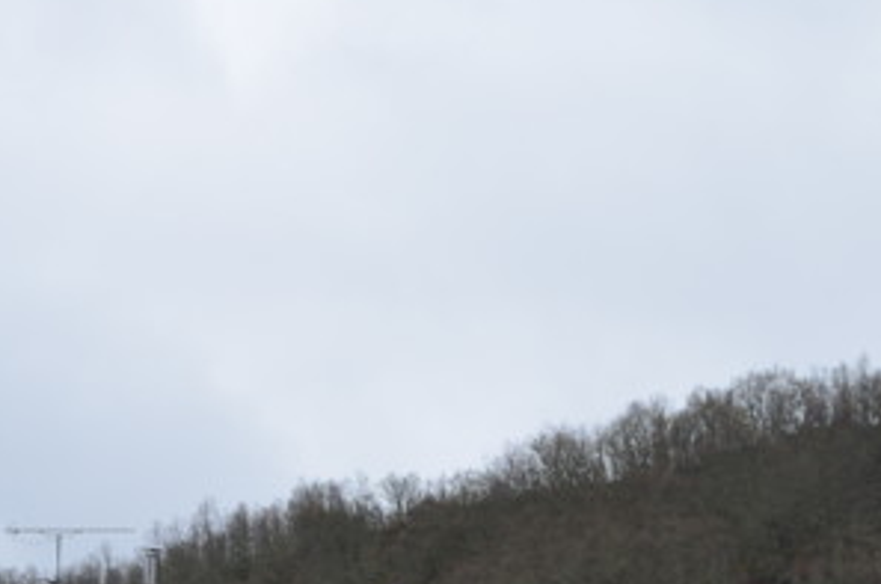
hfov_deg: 13.1
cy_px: 922
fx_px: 3787
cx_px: 890
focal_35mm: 155
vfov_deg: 8.6
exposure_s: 1/125
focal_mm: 32
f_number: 11
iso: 125
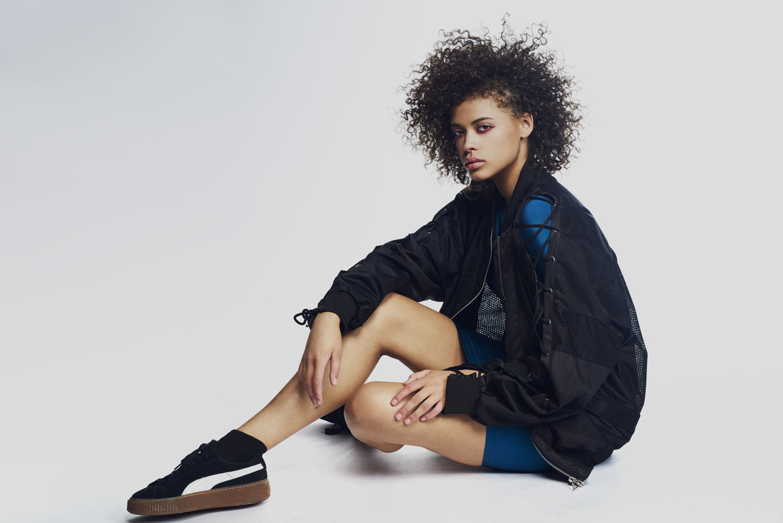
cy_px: 262
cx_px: 392
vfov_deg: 27.0
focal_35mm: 50
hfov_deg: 39.6
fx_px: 1088
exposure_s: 1/160
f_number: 7.1
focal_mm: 50
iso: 64
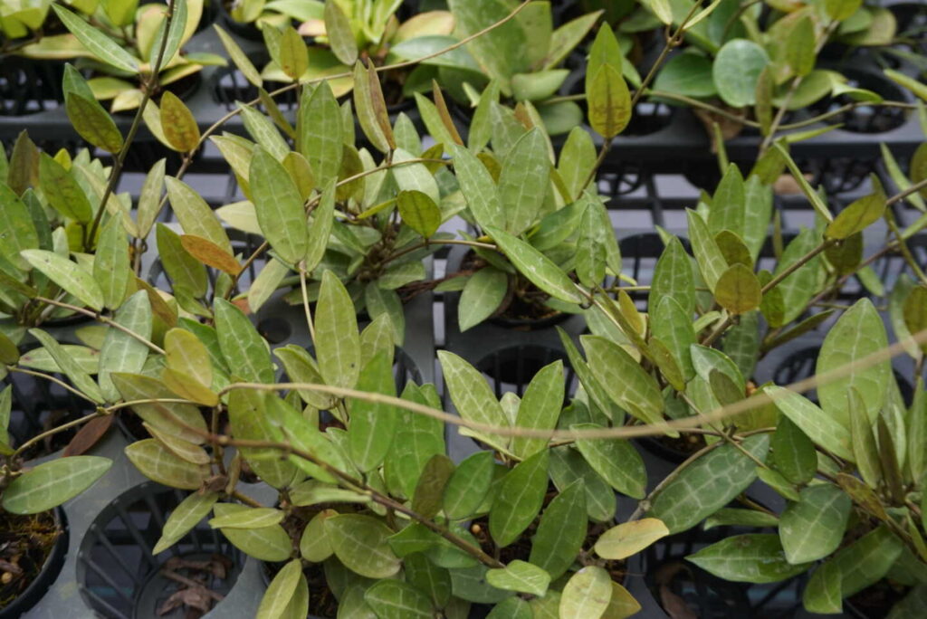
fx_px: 889
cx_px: 464
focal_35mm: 34
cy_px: 310
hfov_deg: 55.1
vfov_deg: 38.4
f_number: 4
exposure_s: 1/160
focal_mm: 23
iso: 320
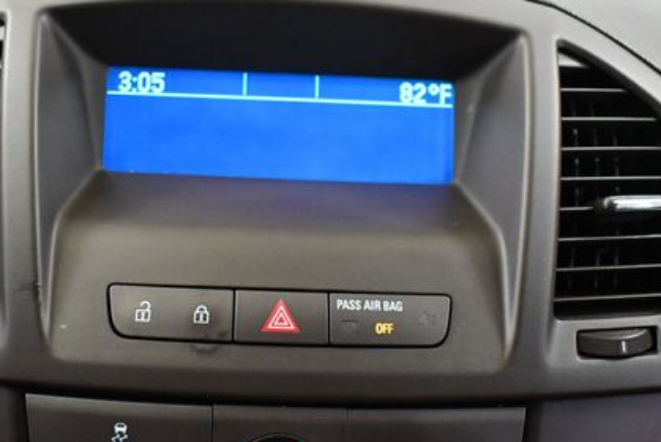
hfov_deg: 36.2
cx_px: 290
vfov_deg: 24.6
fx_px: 1011
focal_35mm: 55
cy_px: 189
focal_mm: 18
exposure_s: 1/125
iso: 3200
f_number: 3.5
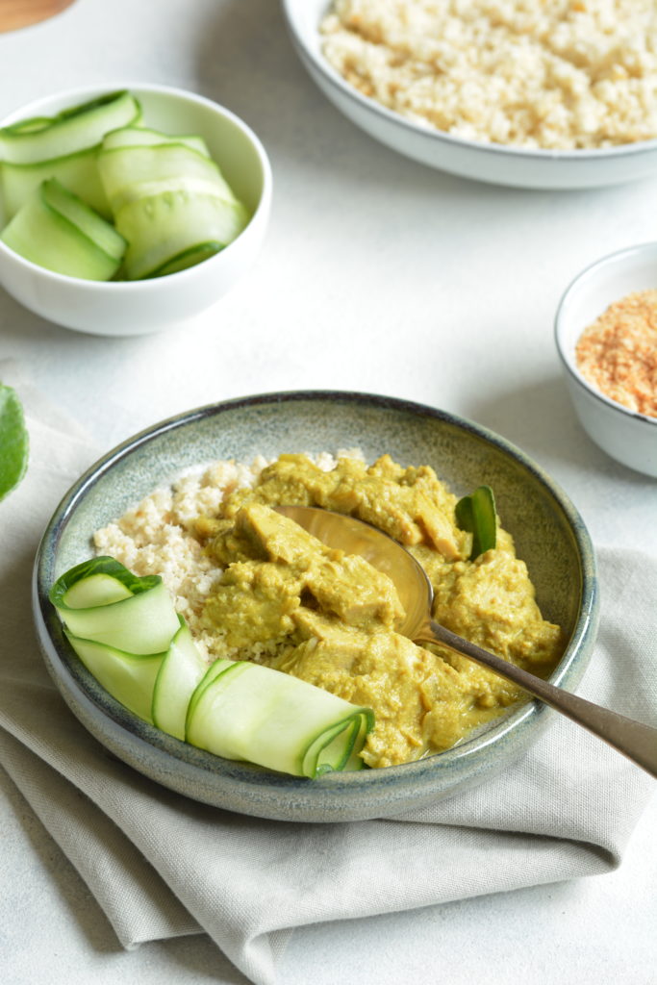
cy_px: 492
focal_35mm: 158
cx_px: 328
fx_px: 4310
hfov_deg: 8.7
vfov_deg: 13.0
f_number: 8
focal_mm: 105
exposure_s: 1/20
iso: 200
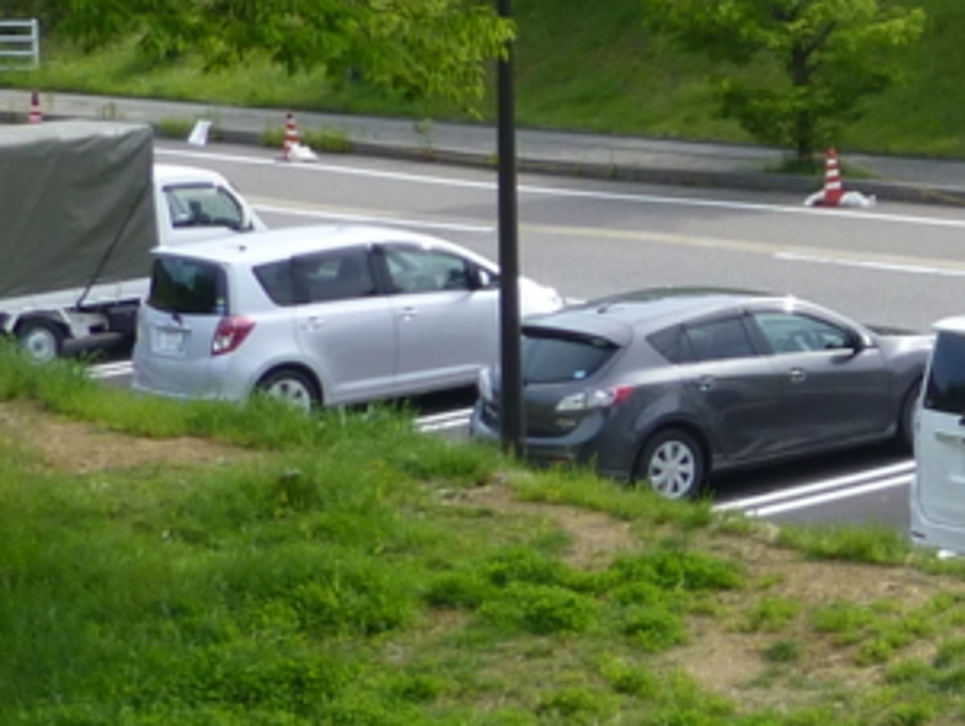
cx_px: 1214
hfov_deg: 14.9
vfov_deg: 11.6
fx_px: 3543
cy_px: 0
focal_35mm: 127
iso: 100
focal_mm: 4.3
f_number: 4
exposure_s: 1/500
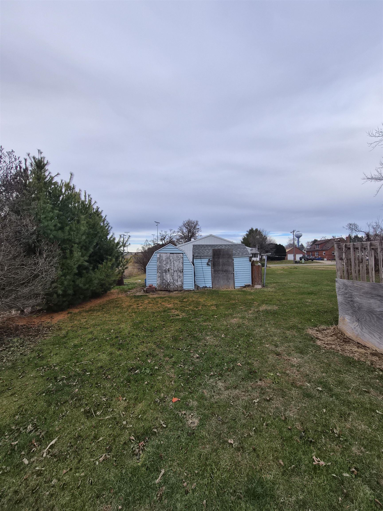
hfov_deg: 89.9
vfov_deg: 106.2
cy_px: 256
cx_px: 192
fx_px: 192
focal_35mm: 13
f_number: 2.2
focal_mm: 1.7
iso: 25
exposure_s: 1/494
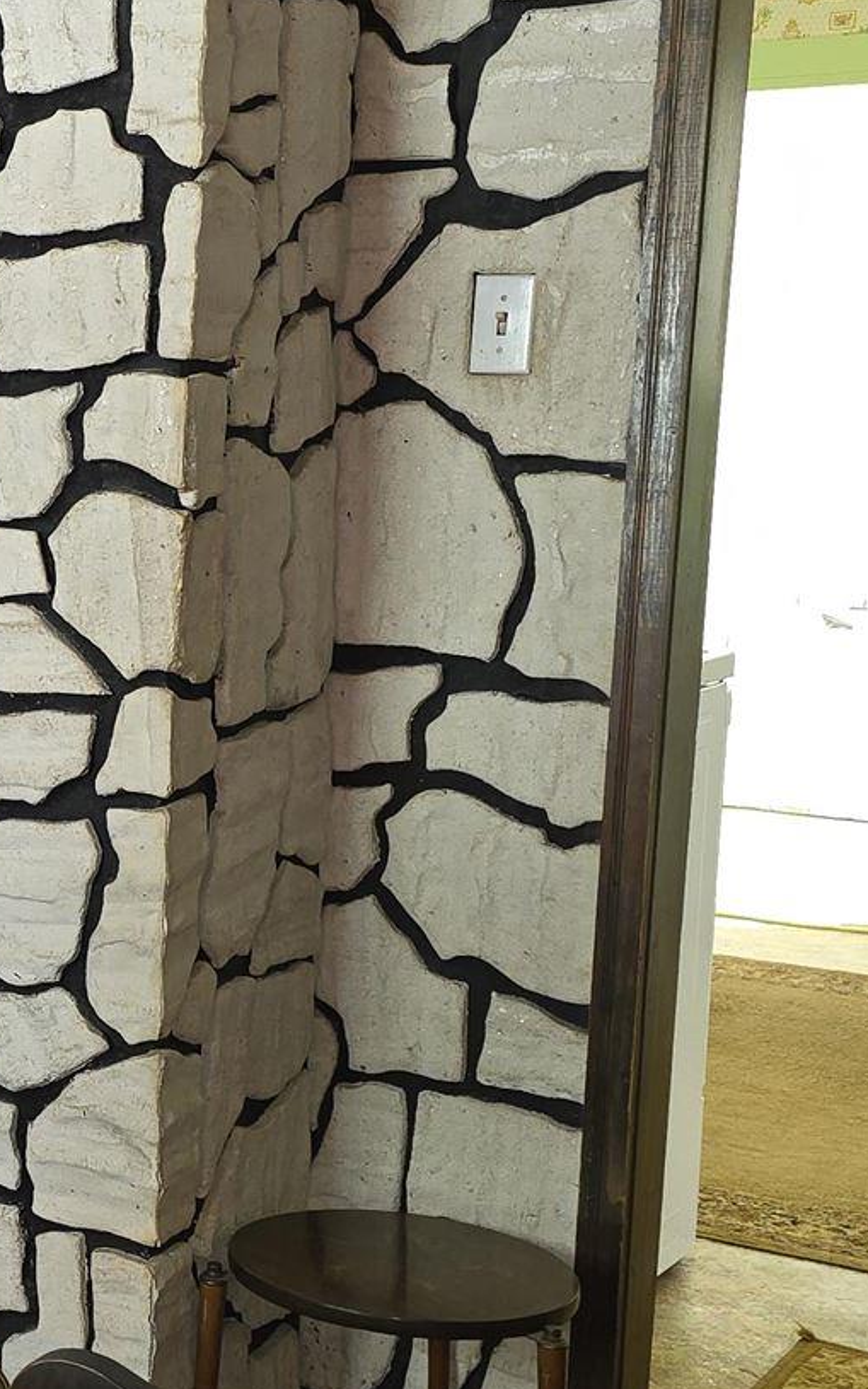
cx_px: -541
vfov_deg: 29.8
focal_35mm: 69
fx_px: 2611
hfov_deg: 16.7
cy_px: 758
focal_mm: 6.3
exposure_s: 1/24
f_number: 1.7
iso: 100
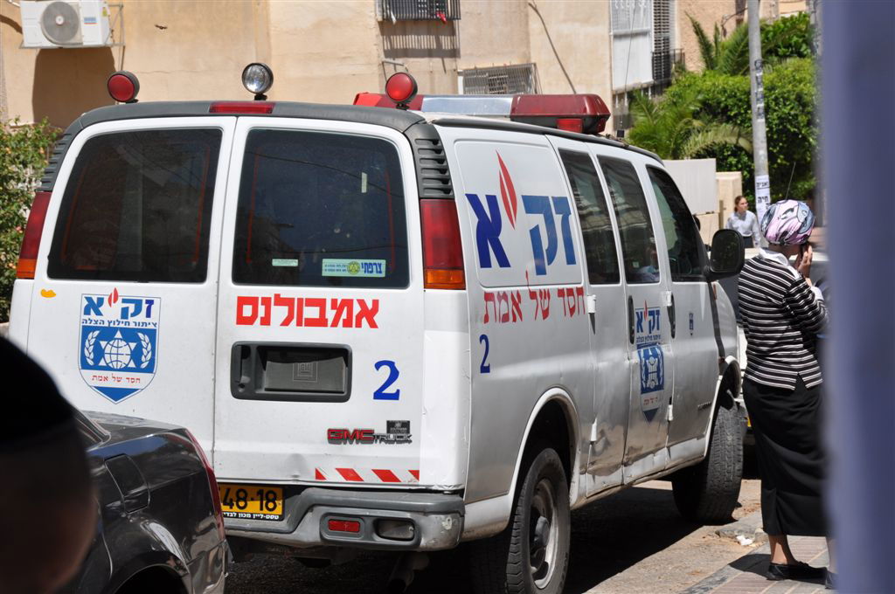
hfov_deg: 21.9
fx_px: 2309
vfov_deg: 14.7
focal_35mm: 93
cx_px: 448
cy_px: 297
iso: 200
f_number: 11
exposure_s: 1/500
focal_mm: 62
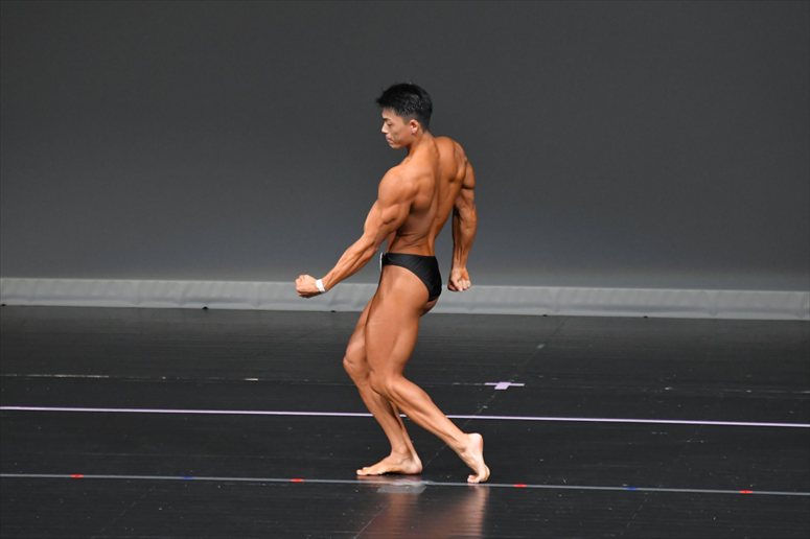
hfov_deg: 6.5
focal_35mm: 315
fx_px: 7084
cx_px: 405
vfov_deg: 4.4
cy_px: 270
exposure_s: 1/400
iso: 4000
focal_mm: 210
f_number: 5.6
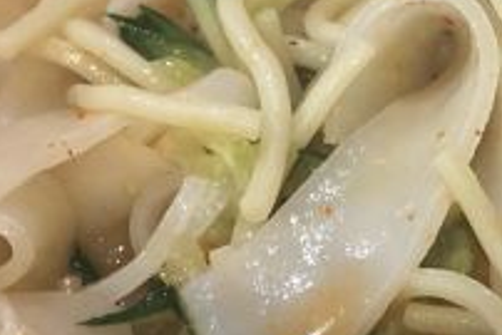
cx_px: 460
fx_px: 1409
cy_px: 143
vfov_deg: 13.6
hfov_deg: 19.8
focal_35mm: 101
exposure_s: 1/17
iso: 80
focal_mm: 3.99
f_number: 1.8
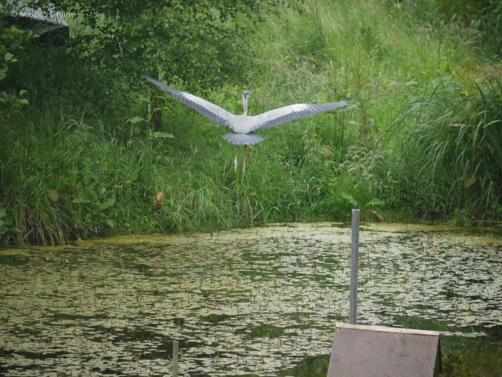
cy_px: 188
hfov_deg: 5.0
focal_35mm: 400
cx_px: 251
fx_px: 5801
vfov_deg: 3.7
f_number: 5.6
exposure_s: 1/400
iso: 400
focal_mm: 200
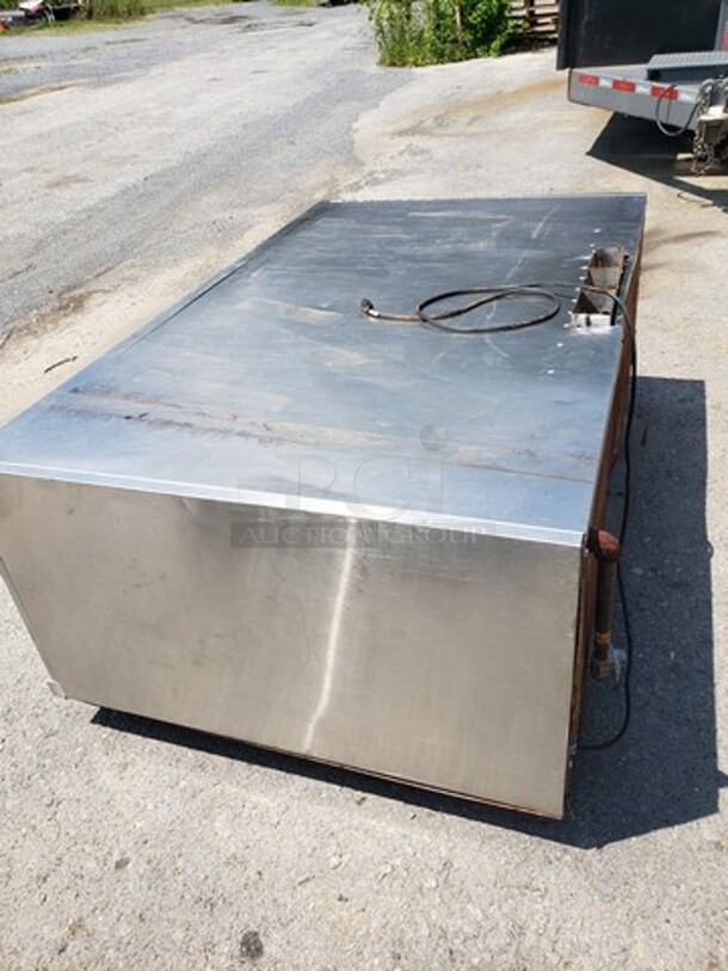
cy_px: 486
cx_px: 364
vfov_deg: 67.3
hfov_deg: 53.1
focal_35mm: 26
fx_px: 729
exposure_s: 1/1024
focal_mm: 4.3
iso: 50
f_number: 2.4
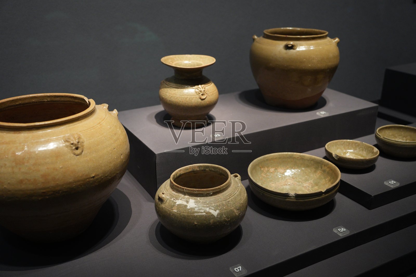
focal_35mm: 38
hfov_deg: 50.7
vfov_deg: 35.1
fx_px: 439
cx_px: 208
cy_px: 138
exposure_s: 1/40
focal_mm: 38
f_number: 4.5
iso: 2000
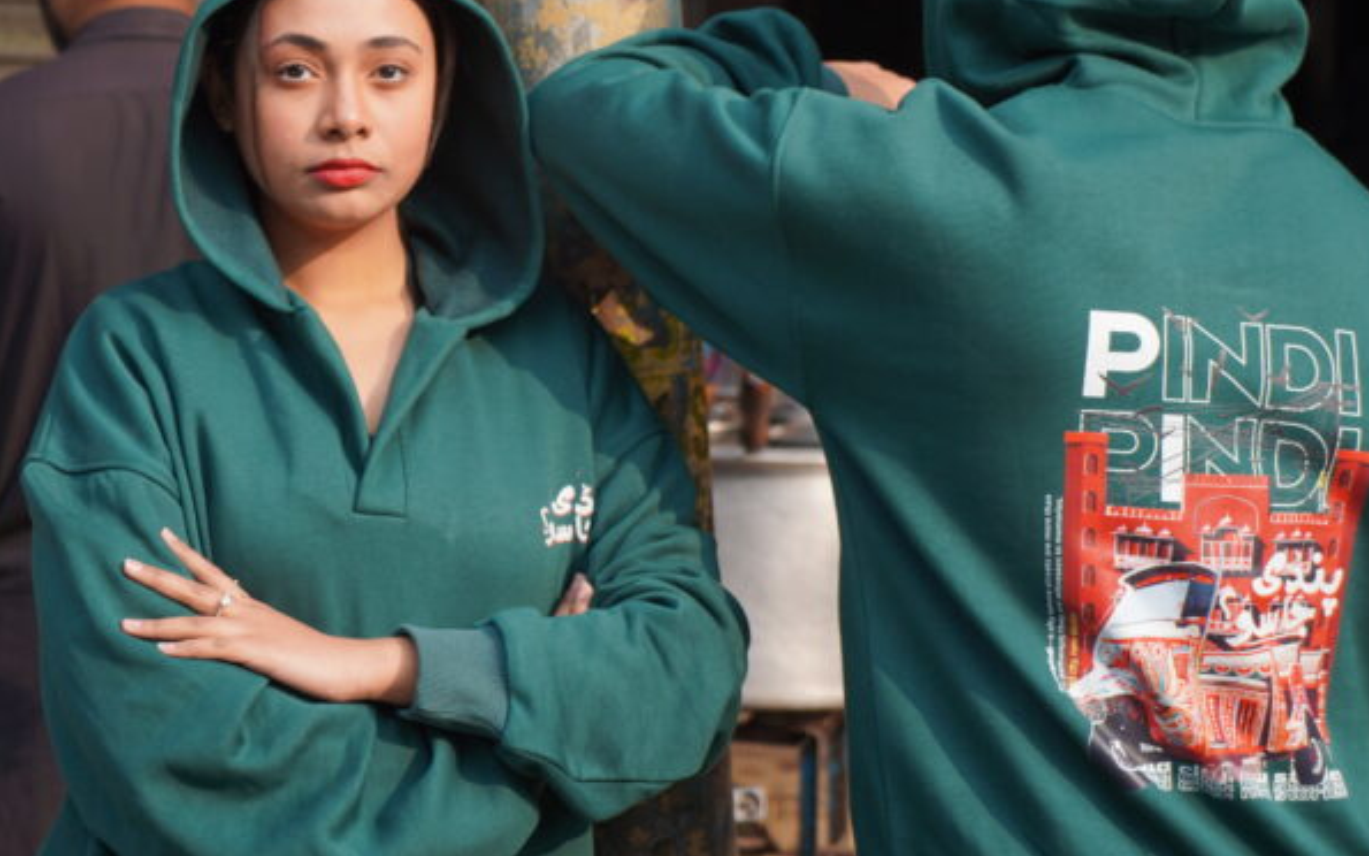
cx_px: 686
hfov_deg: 19.3
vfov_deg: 12.0
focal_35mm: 108
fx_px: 4030
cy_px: 69
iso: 100
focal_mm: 70
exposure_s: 1/320
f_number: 4.5
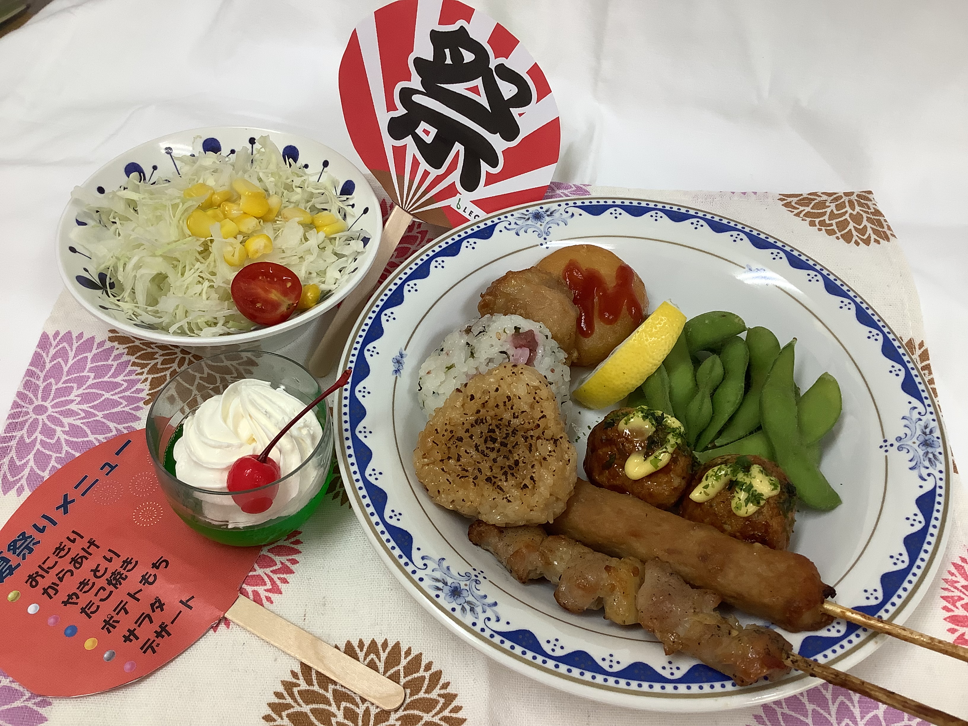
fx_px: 867
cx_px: 484
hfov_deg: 58.4
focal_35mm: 31
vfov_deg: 45.4
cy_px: 363
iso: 64
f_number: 2.4
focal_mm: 3.3
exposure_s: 1/60
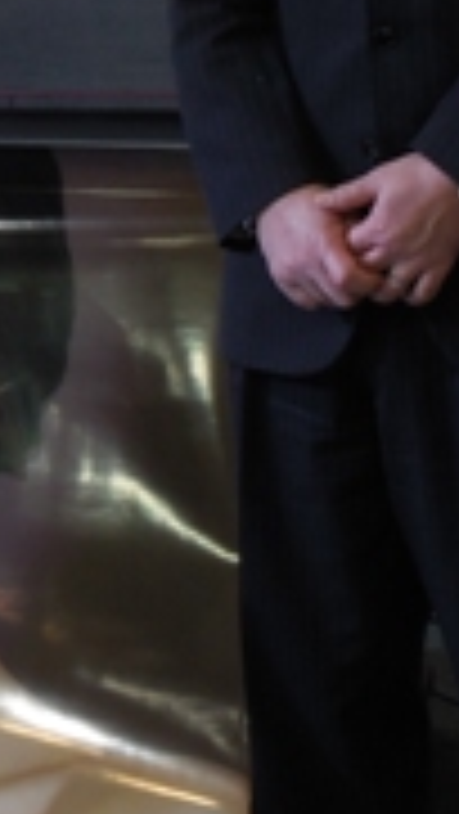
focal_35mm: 214
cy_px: -27
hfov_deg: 5.6
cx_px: -218
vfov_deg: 10.0
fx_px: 4624
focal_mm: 12.6
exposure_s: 1/30
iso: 200
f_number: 4.7
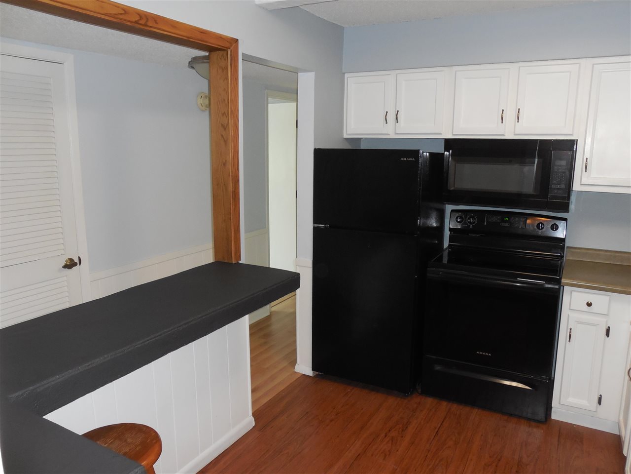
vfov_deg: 53.1
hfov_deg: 67.3
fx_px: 474
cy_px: 237
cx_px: 316
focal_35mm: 26
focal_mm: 4.6
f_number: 3.5
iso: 280
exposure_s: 1/25
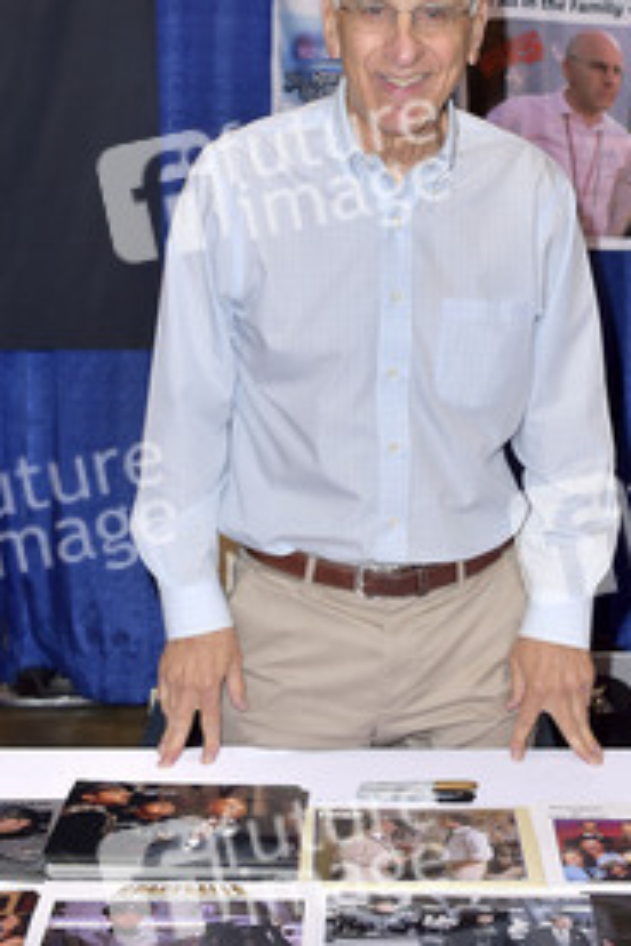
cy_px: 353
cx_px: 376
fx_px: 1446
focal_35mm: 55
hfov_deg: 24.6
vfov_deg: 36.0
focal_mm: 38
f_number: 7.1
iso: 400
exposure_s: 1/250
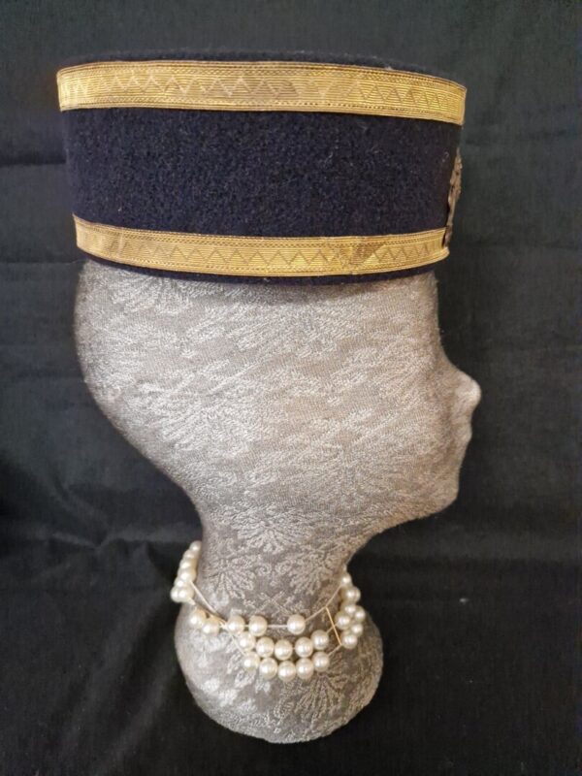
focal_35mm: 23
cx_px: 291
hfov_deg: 58.9
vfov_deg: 73.9
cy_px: 388
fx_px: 516
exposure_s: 1/100
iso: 125
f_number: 1.8
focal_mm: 5.4
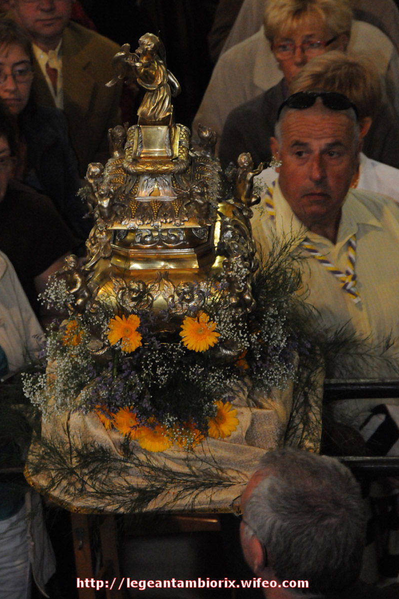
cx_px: 200
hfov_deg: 8.7
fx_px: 2634
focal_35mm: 159
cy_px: 298
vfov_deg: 13.0
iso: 3200
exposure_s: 1/80
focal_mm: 105
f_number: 10
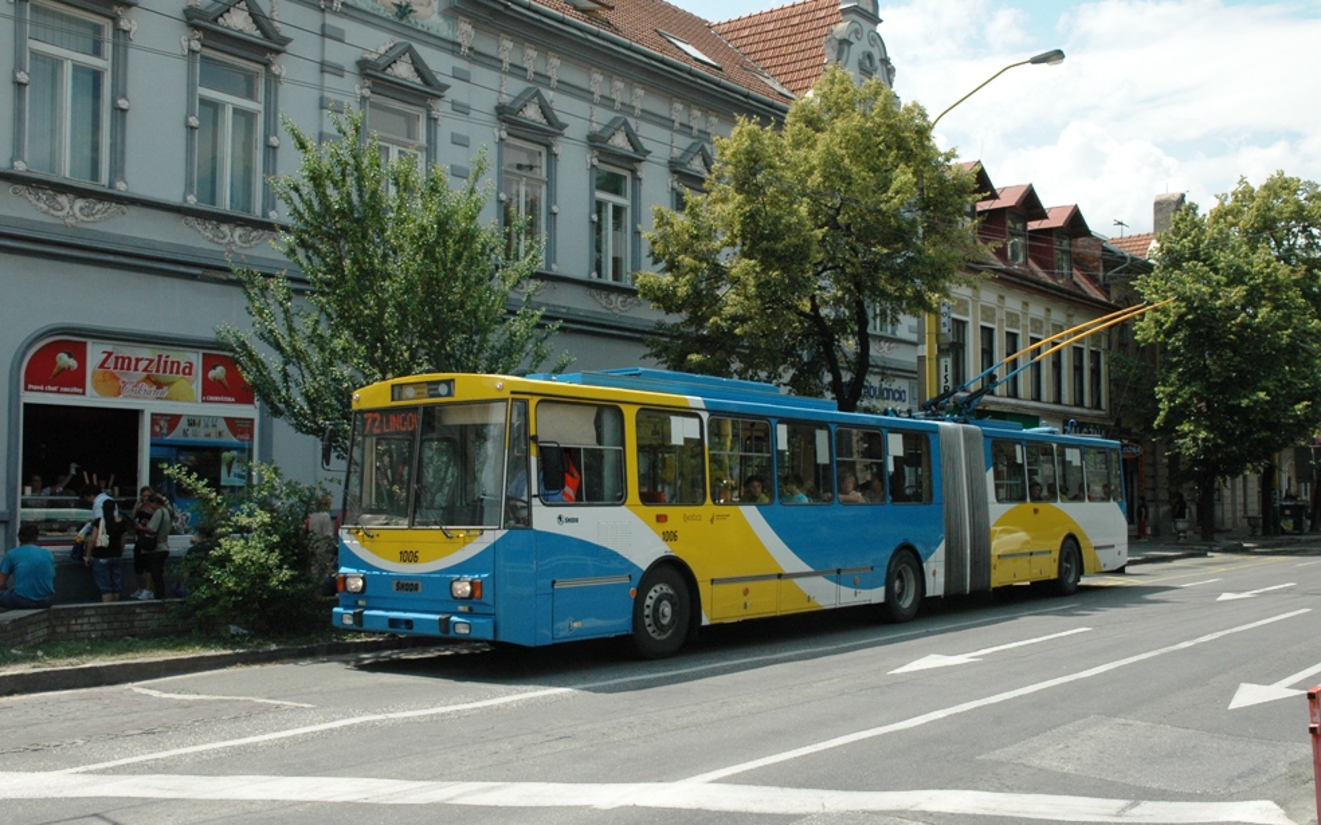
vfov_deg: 34.4
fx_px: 1332
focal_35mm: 37
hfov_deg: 52.7
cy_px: 424
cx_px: 658
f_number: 11
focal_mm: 24
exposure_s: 1/500
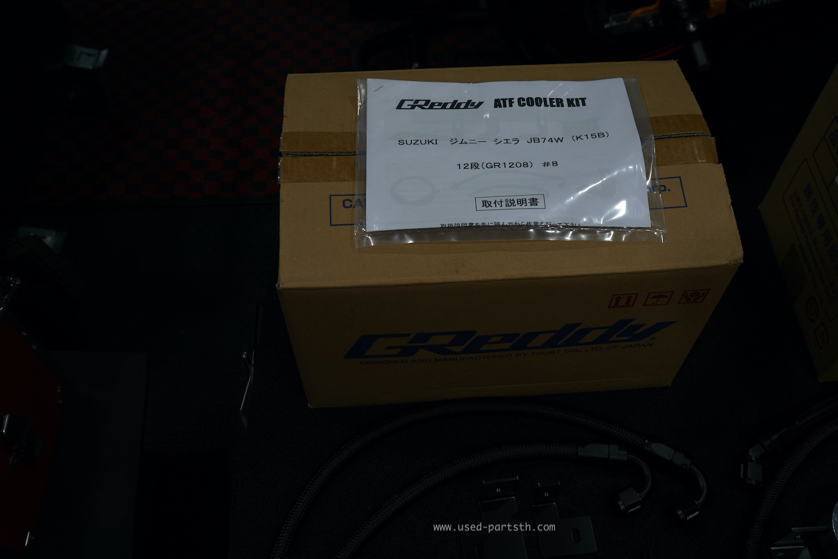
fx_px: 815
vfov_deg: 37.9
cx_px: 419
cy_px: 280
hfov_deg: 54.4
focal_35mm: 35
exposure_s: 1/40
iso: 640
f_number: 8
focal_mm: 35
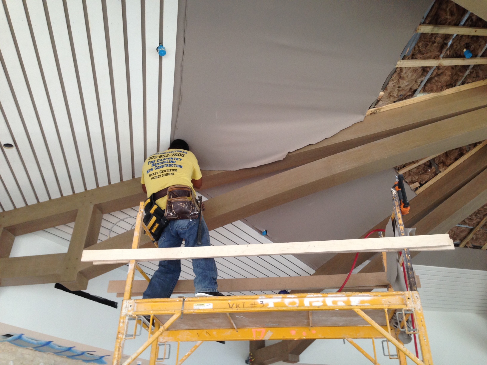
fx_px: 464
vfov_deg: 42.9
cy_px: 182
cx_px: 244
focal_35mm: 33
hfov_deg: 55.4
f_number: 2.4
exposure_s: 1/20
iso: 80
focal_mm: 4.12
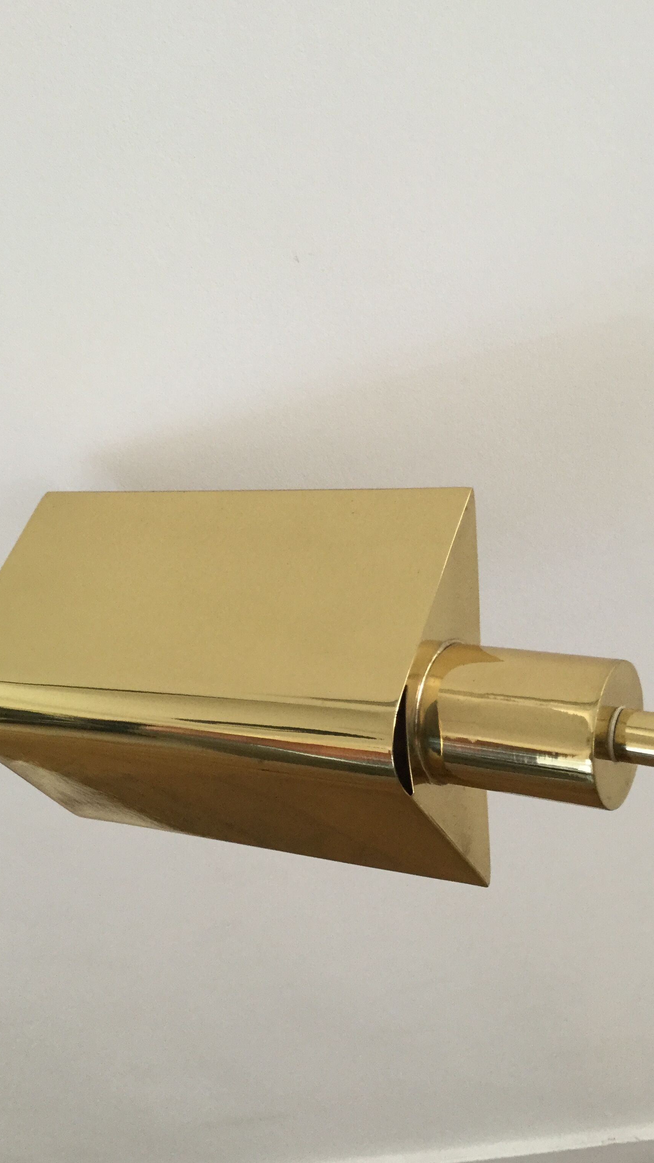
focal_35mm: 36
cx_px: 359
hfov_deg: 32.8
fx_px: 1110
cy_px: 601
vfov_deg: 55.3
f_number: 2.4
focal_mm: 3.3
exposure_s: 1/33
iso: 125
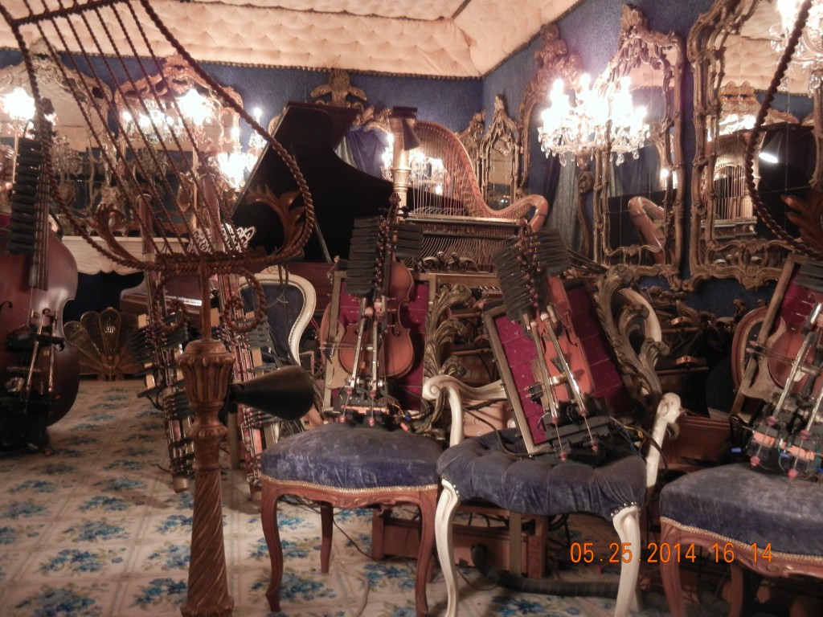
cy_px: 308
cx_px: 412
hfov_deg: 54.0
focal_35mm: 34
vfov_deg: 41.8
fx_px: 808
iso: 400
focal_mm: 6.2
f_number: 3.6
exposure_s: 1
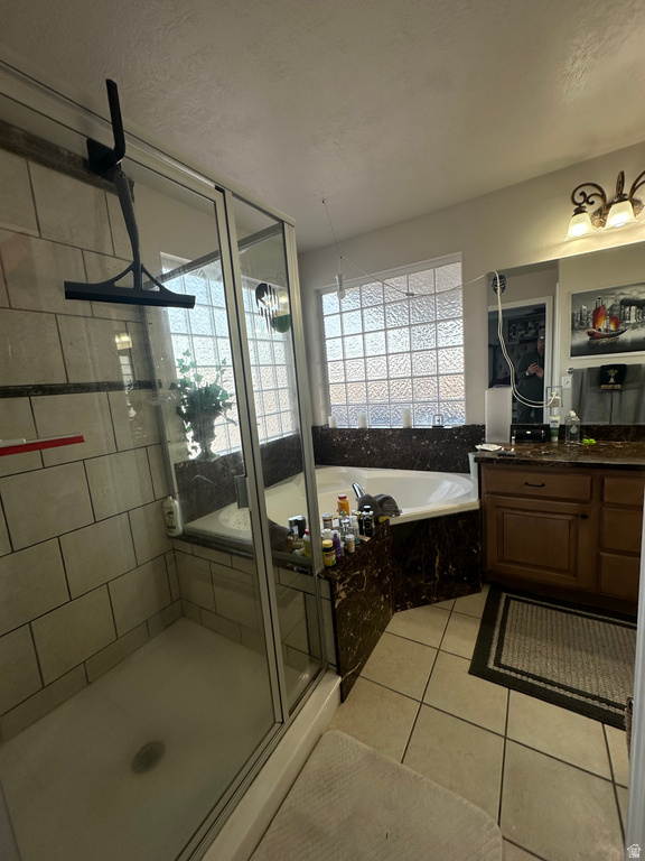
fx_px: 348
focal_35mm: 14
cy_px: 430
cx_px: 322
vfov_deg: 102.1
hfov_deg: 85.7
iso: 40
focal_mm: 2.22
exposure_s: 1/176
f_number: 2.2
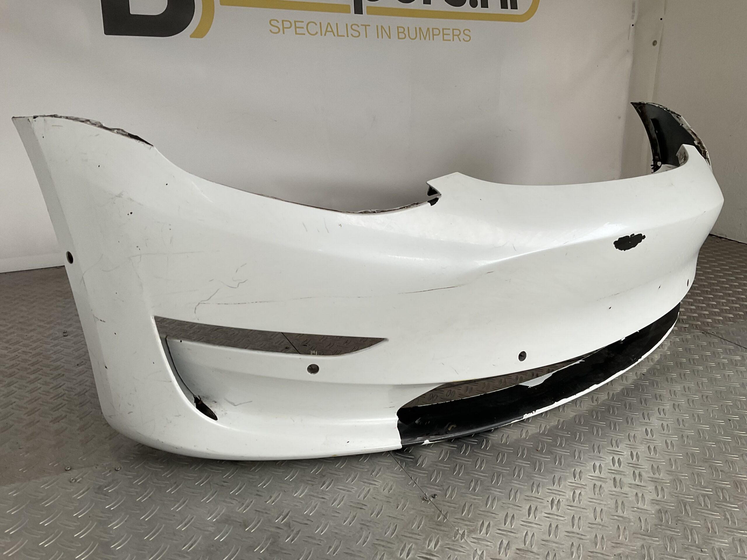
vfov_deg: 48.2
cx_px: 374
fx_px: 626
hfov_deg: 61.7
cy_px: 280
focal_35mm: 29
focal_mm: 3
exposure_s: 1/100
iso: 25
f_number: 1.8
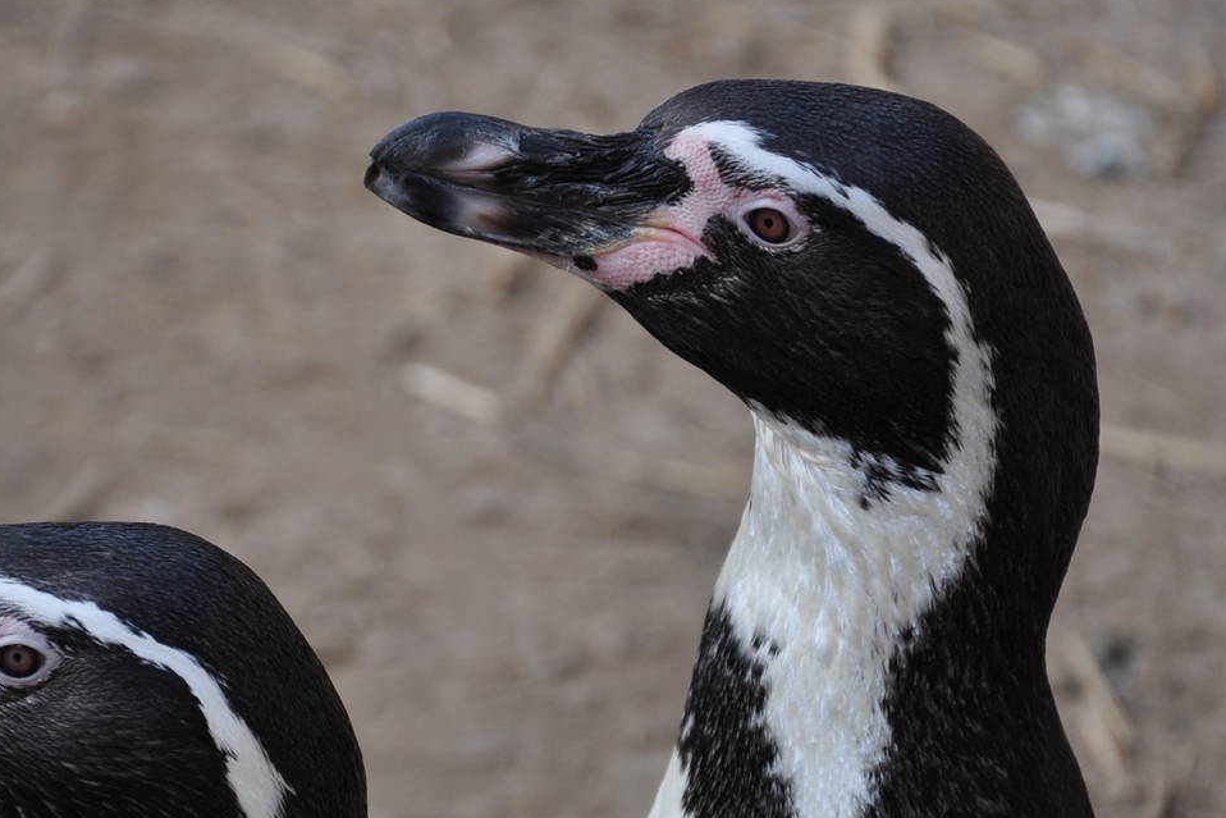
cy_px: 538
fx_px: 8952
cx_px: 271
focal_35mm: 263
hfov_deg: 7.8
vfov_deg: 5.2
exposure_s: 1/500
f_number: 5.6
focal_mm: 105
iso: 250
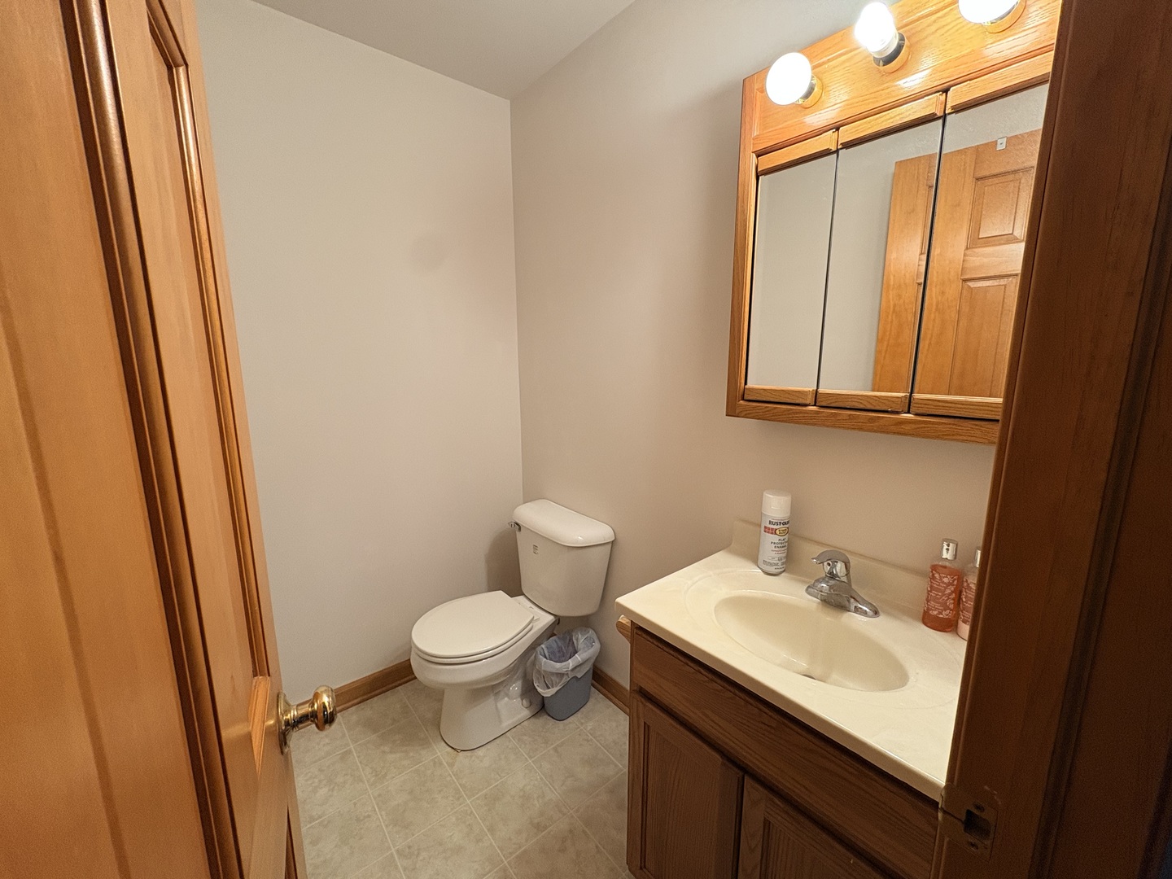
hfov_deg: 102.1
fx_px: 474
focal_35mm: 14
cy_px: 440
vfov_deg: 85.7
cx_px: 586
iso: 200
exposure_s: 1/60
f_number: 2.2
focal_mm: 2.22
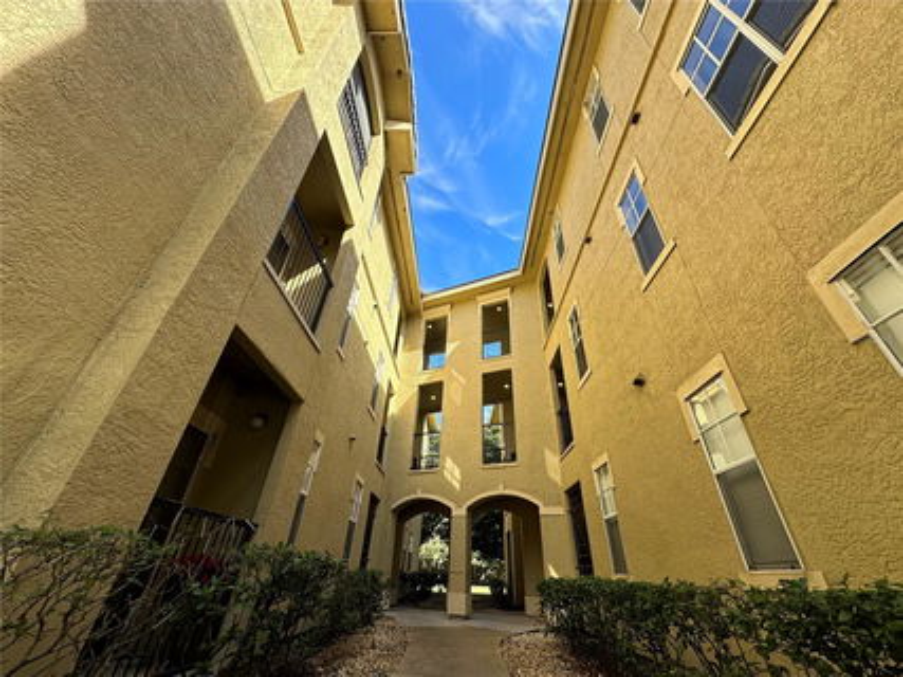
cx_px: 452
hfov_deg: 102.1
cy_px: 338
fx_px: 365
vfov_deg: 85.6
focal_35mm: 14
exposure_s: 1/350
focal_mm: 2.22
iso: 40
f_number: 2.2
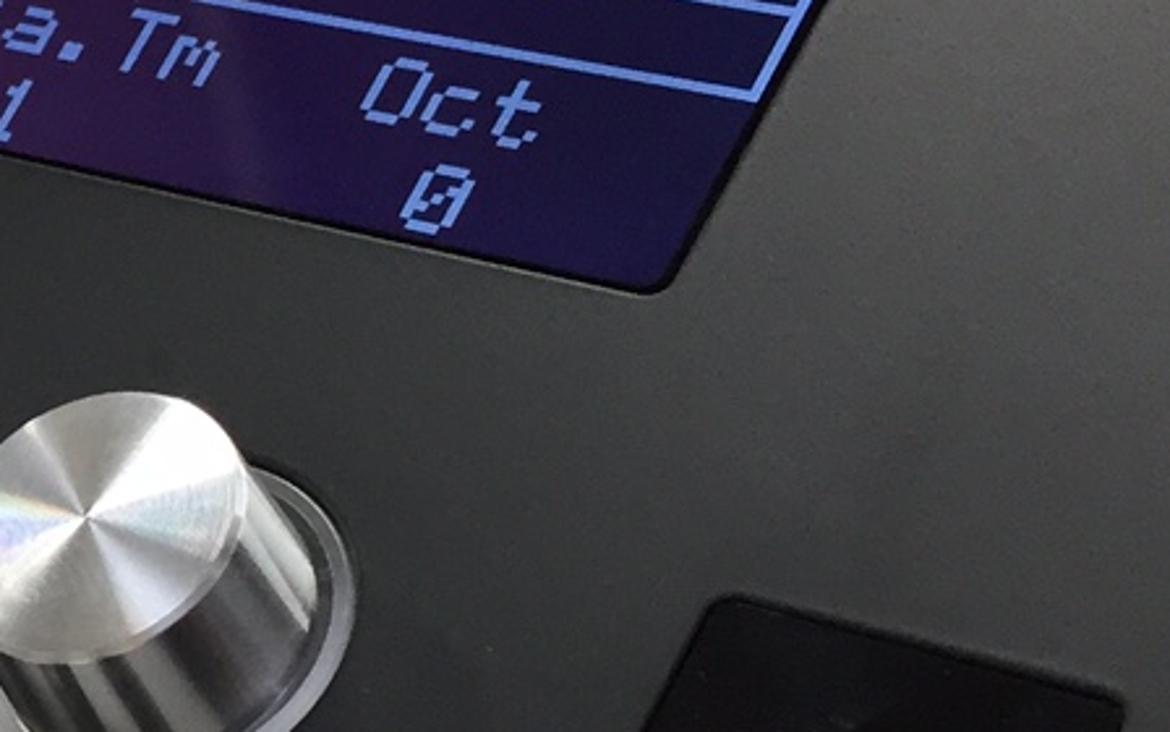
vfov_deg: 11.6
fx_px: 3571
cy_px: 693
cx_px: -379
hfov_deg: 17.4
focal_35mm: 112
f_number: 2.2
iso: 40
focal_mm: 4.15
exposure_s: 1/33
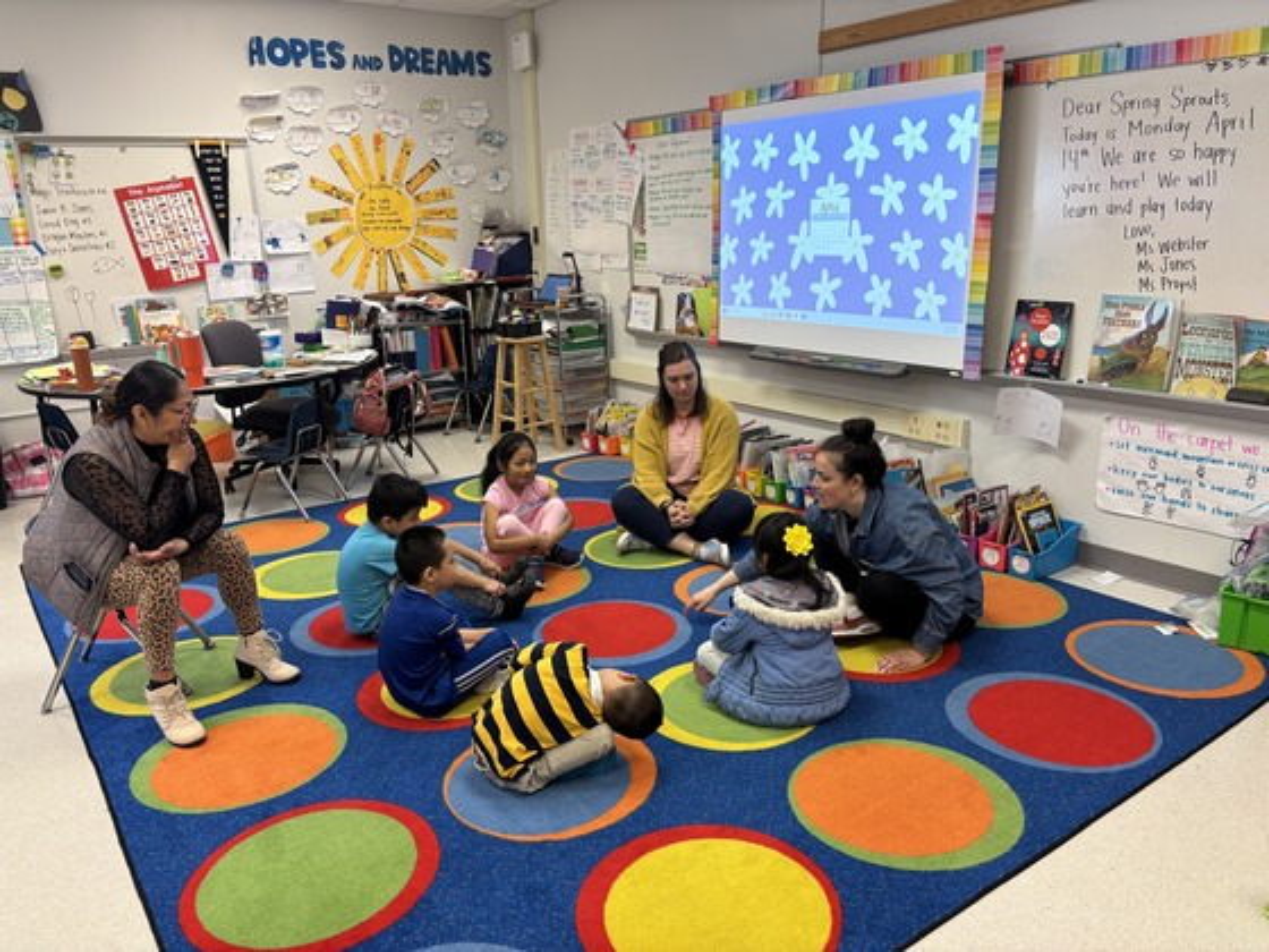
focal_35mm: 26
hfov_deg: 67.3
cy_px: 476
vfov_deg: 53.1
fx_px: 953
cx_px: 634
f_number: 1.6
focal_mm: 5.96
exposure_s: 1/60
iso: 80
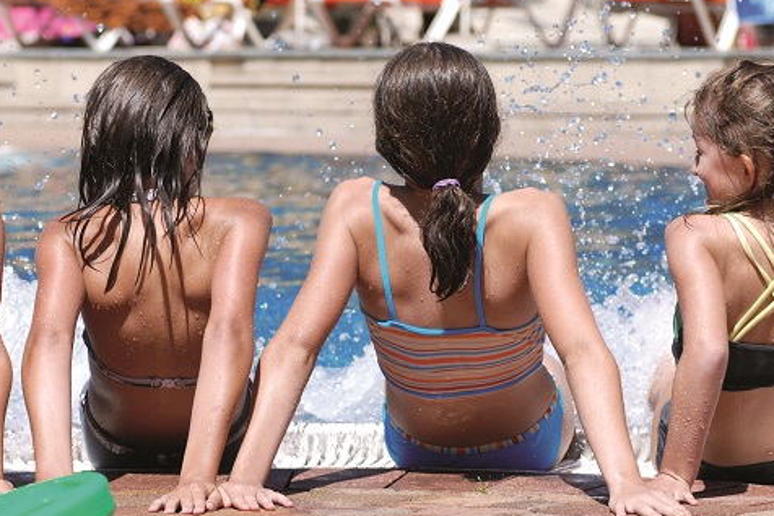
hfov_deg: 9.4
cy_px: 281
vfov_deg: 6.2
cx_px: 284
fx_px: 4728
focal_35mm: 220
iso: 100
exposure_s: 1/500
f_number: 5.6
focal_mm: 90
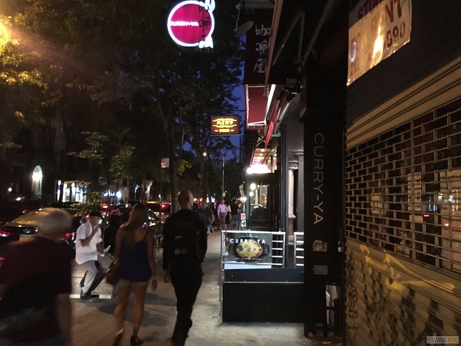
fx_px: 386
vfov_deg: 48.3
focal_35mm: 29
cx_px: 230
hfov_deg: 61.6
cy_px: 173
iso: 640
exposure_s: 1/15
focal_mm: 4.15
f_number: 2.2
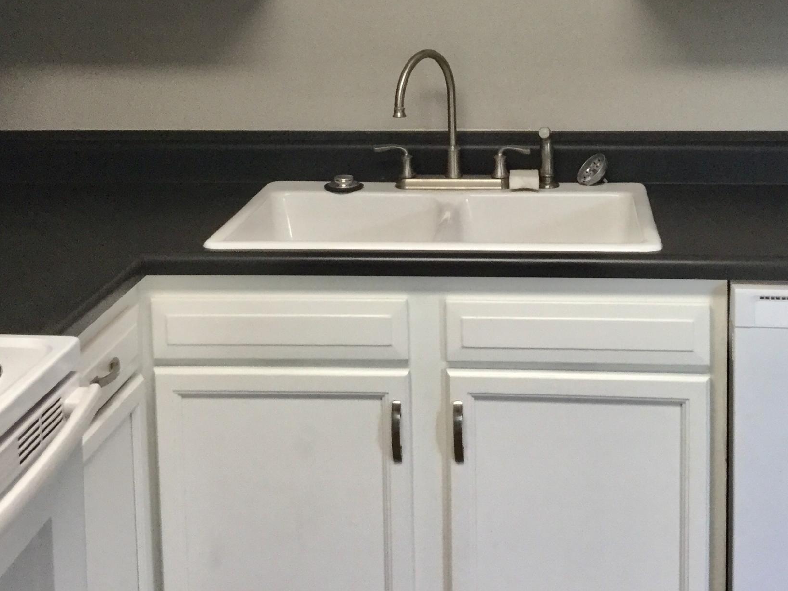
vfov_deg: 25.0
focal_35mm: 57
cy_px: 76
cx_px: 468
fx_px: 1298
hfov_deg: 33.7
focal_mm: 3.3
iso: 40
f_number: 2.4
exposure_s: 1/30
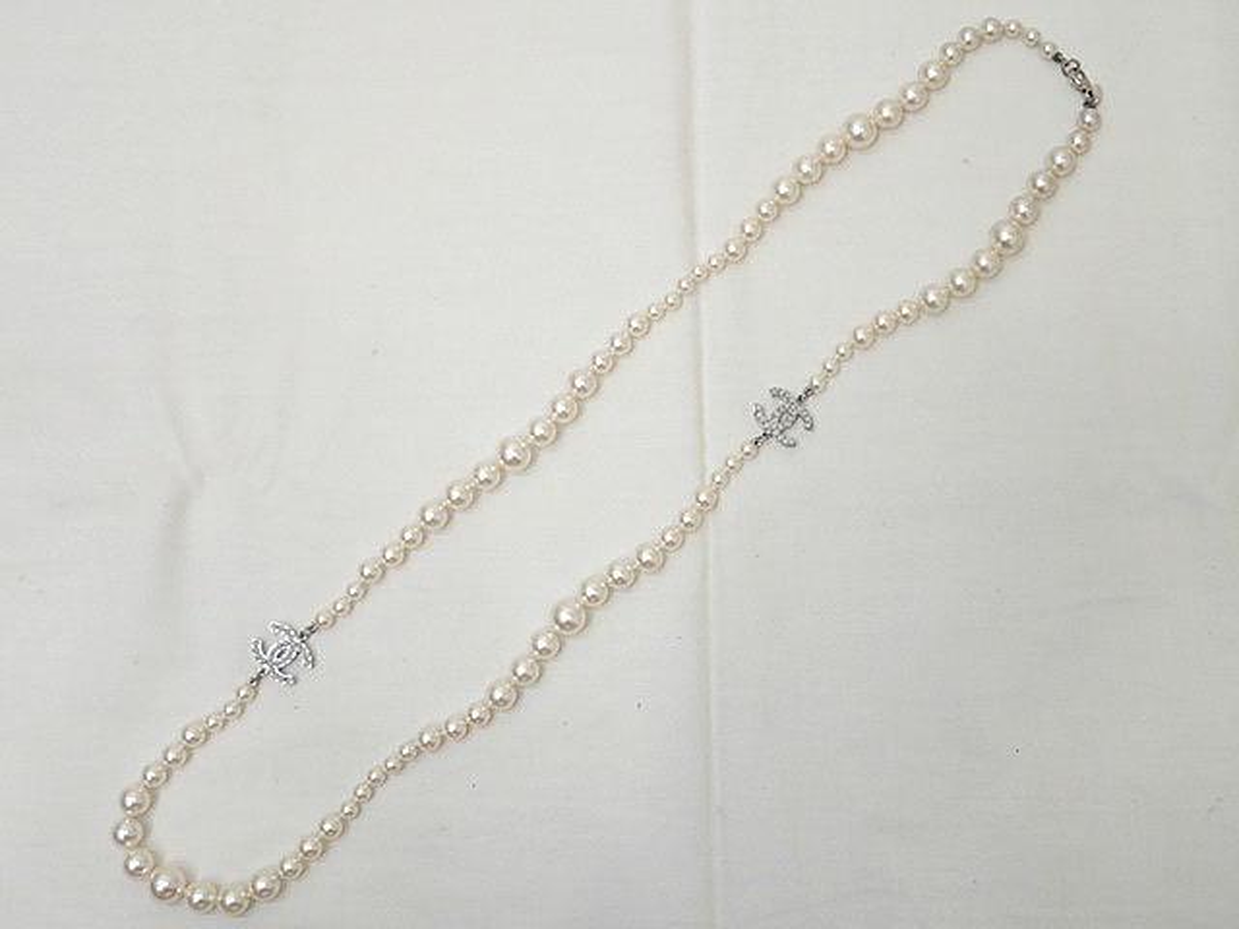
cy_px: 464
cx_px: 620
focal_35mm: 46
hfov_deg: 41.2
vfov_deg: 31.5
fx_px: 1646
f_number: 3.1
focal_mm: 8.41
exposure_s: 1/60
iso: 200
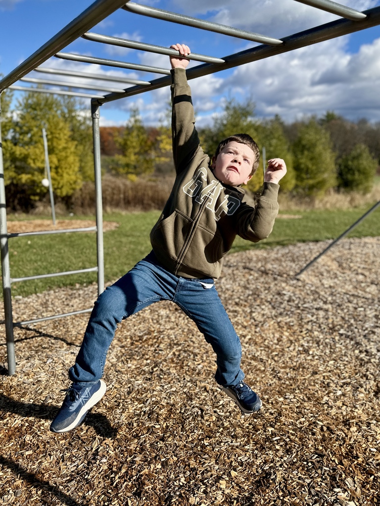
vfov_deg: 71.6
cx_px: 190
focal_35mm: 24
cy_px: 253
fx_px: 351
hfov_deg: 56.8
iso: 80
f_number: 1.78
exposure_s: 1/3356
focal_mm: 6.86
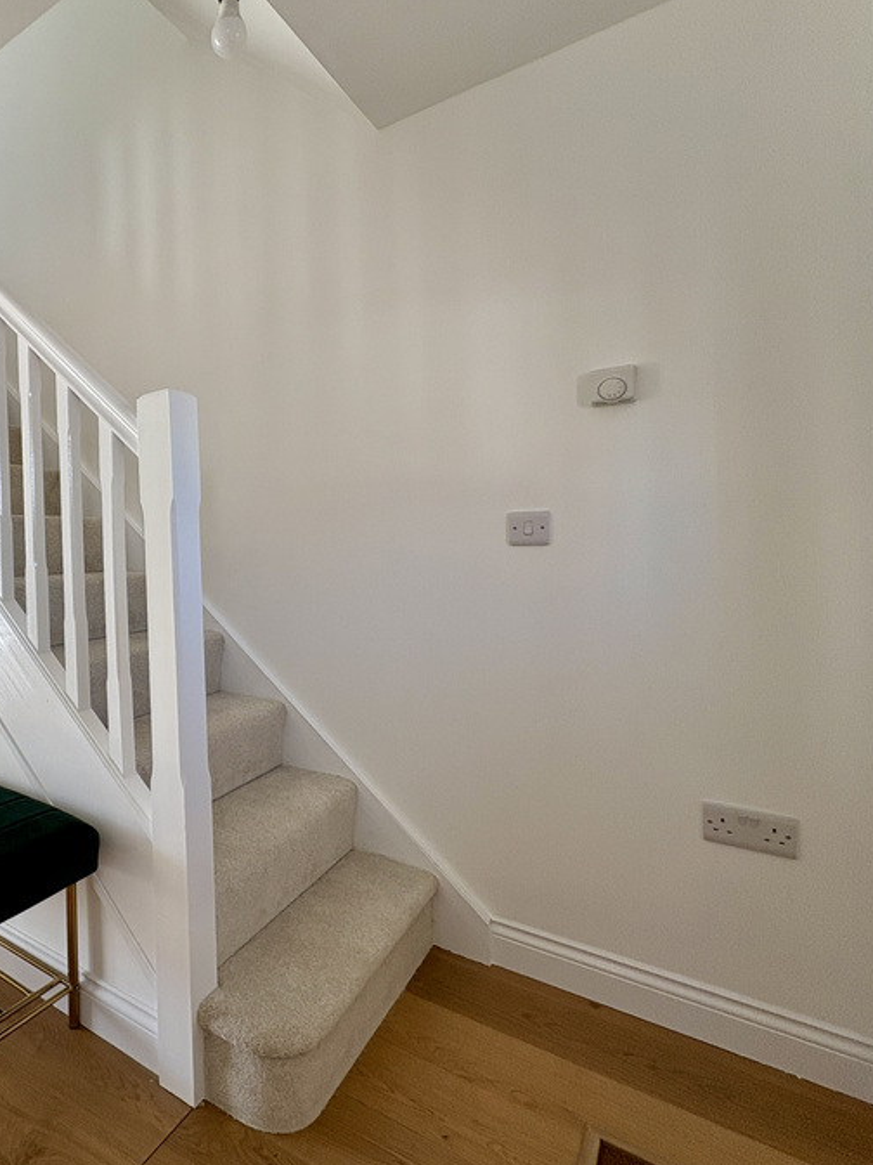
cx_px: 130
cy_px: 548
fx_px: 673
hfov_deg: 58.8
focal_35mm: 20
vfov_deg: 81.7
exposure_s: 1/99
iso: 50
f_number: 2.2
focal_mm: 2.22
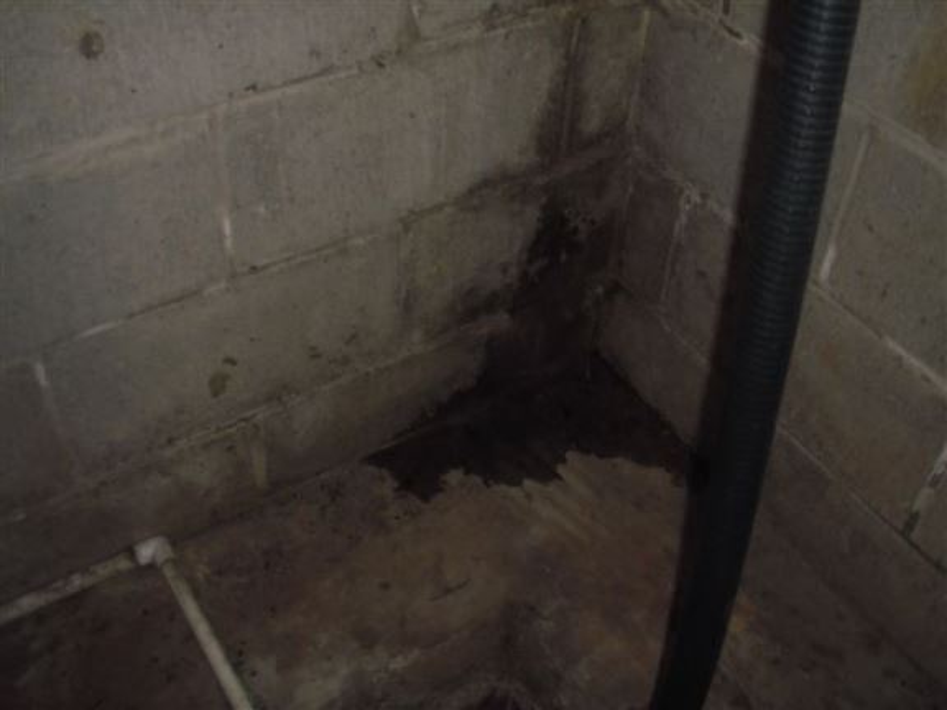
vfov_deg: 37.7
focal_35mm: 38
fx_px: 1040
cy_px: 355
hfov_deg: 49.0
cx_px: 474
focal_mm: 6.7
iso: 125
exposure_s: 1/30
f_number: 3.5
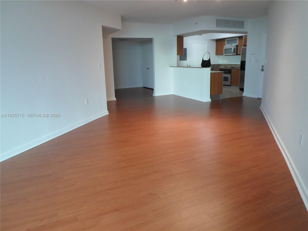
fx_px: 222
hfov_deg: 69.4
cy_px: 116
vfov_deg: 54.9
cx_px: 154
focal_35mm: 25
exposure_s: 1/30
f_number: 2.5
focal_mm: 4.5
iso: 200
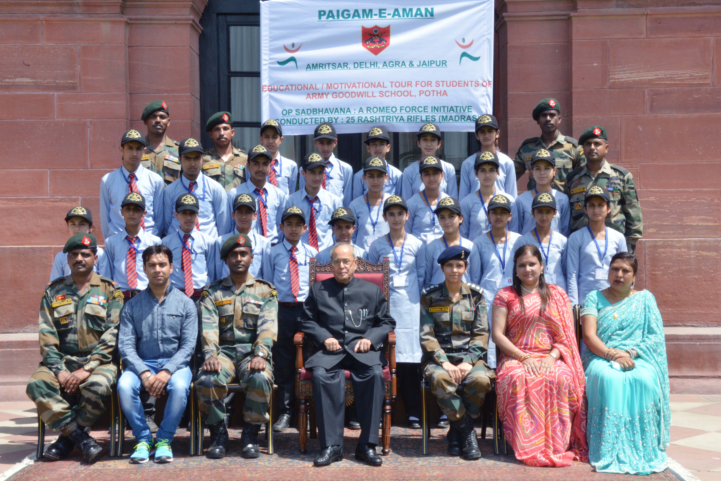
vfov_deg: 29.9
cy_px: 240
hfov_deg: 43.6
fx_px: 901
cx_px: 360
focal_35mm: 45
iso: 1600
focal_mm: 45
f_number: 29
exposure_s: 1/160
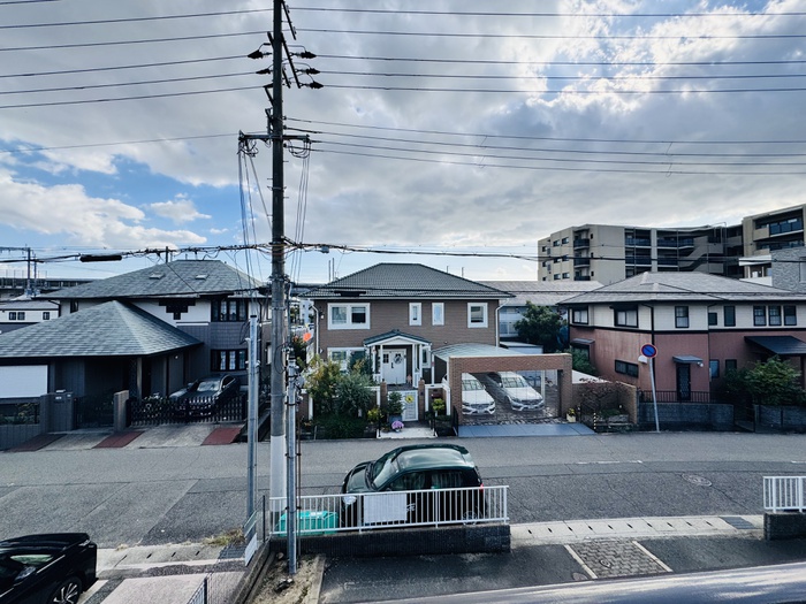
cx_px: 403
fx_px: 326
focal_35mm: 14
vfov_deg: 85.7
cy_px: 302
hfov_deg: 102.1
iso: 50
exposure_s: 1/1600
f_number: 2.2
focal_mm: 2.22
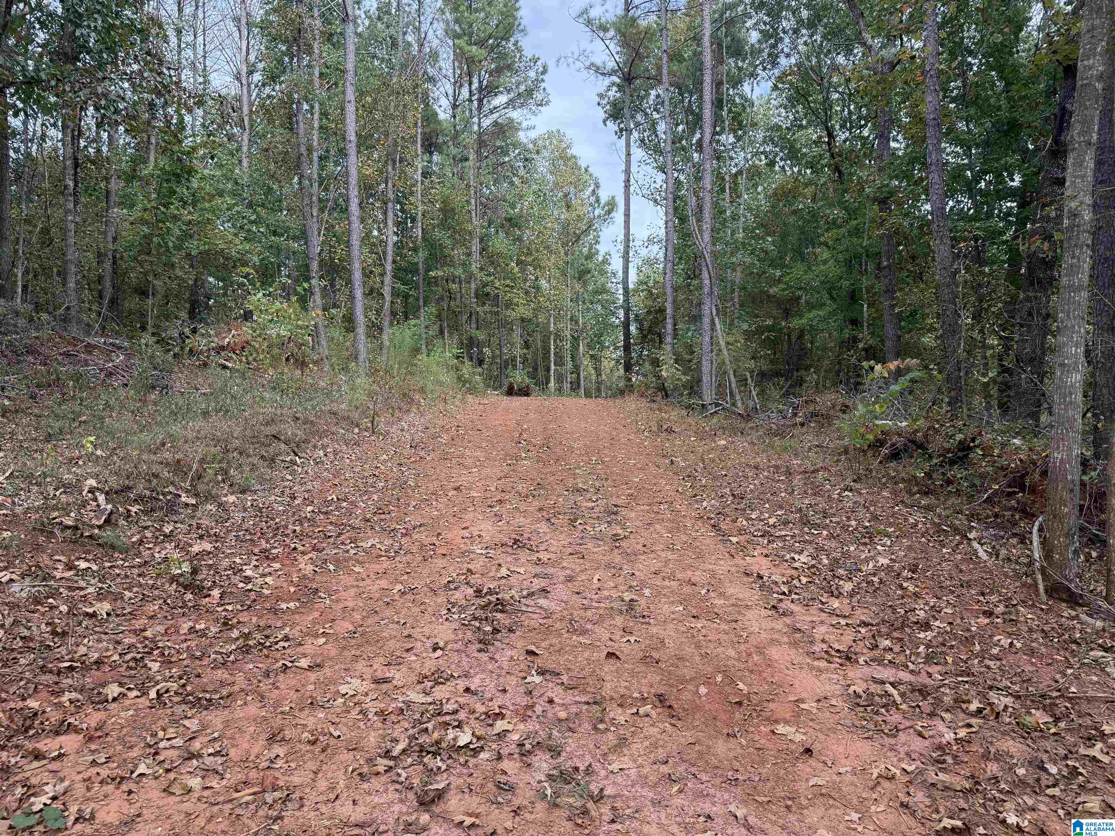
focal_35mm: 24
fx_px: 773
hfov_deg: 71.6
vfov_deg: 56.8
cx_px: 558
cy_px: 418
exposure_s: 1/943
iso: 100
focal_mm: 6.76
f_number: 1.78
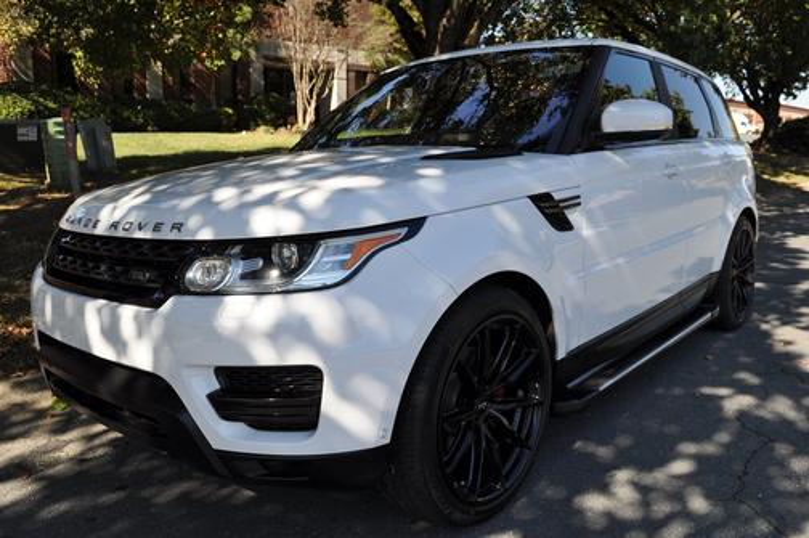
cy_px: 269
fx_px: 673
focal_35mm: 30
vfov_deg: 43.5
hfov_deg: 62.0
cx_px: 404
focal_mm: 20
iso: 200
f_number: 8
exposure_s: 1/320
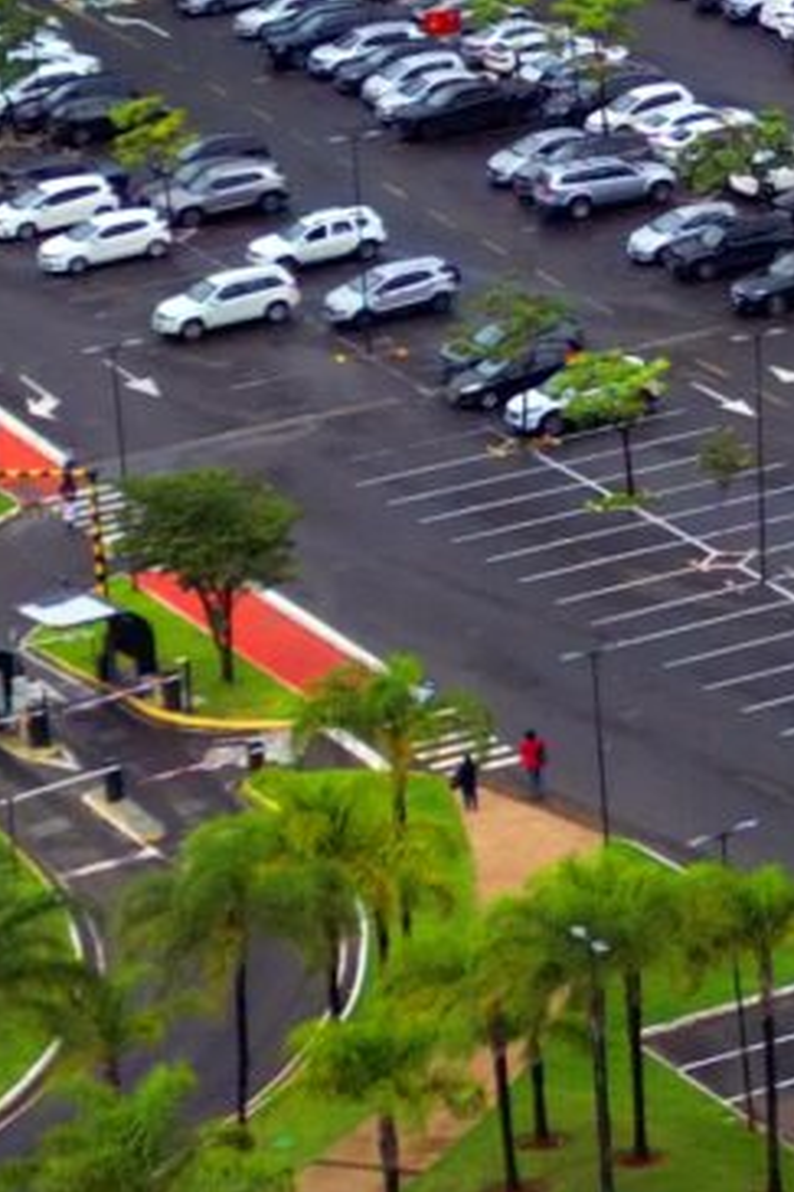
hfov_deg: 6.4
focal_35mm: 175
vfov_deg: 11.5
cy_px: -317
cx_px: 3127
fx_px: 5795
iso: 110
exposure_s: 1/1250
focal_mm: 6.72
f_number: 1.7
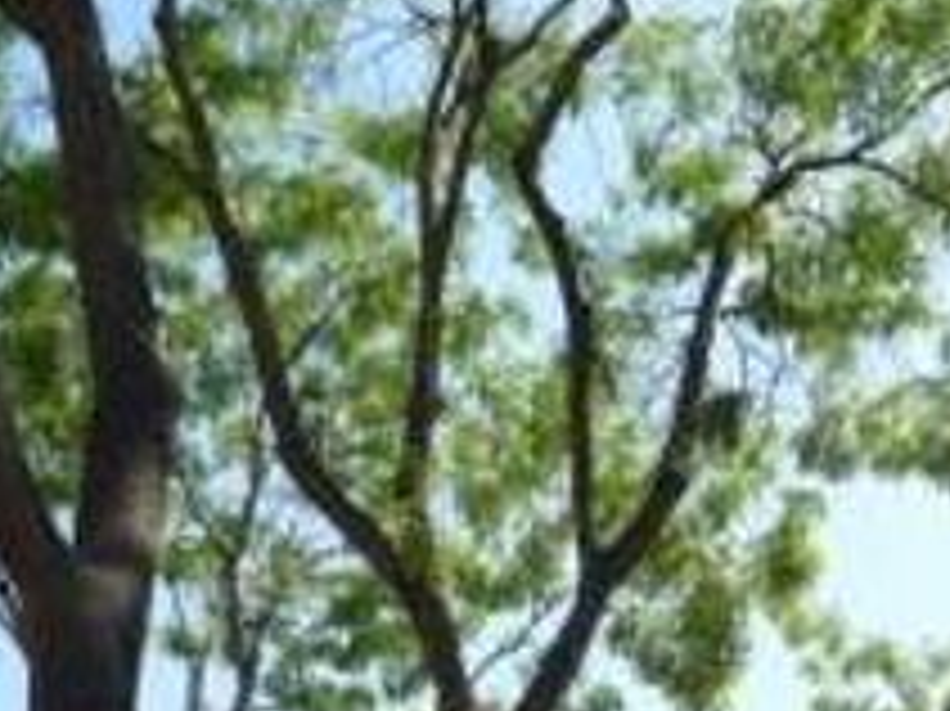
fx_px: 2112
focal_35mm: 77
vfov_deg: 17.6
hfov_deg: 24.8
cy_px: 992
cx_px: 806
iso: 100
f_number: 3.5
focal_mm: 4.4
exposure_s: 1/500
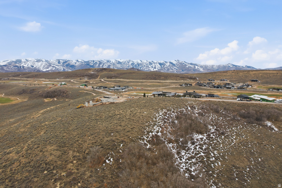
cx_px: 141
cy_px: 94
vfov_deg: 57.2
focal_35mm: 22
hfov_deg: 78.6
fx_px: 172
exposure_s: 1/500
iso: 140
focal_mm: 8.4
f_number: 2.8
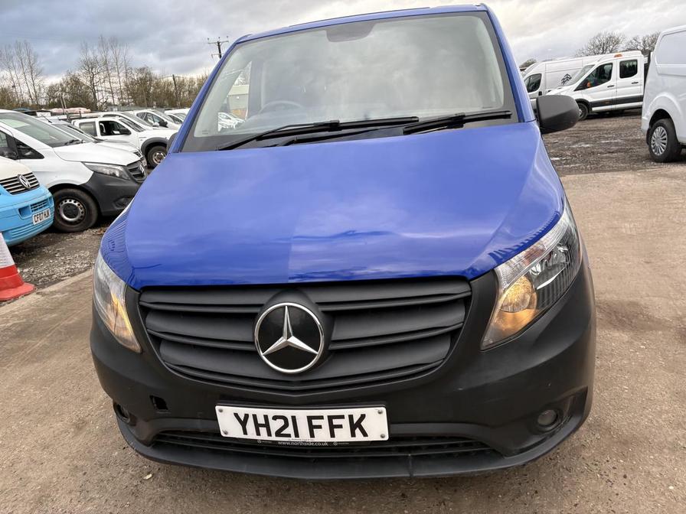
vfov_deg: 53.1
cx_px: 343
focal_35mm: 26
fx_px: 515
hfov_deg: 67.3
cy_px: 257
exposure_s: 1/189
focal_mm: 5.96
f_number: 1.6
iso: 40
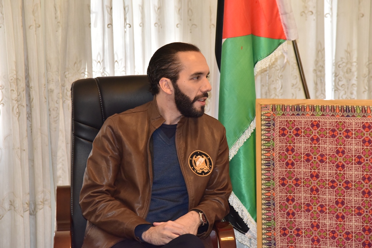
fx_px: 1240
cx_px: 186
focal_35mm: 120
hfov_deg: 17.1
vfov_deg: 11.4
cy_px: 124
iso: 2500
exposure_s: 1/200
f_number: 6.3
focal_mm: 120
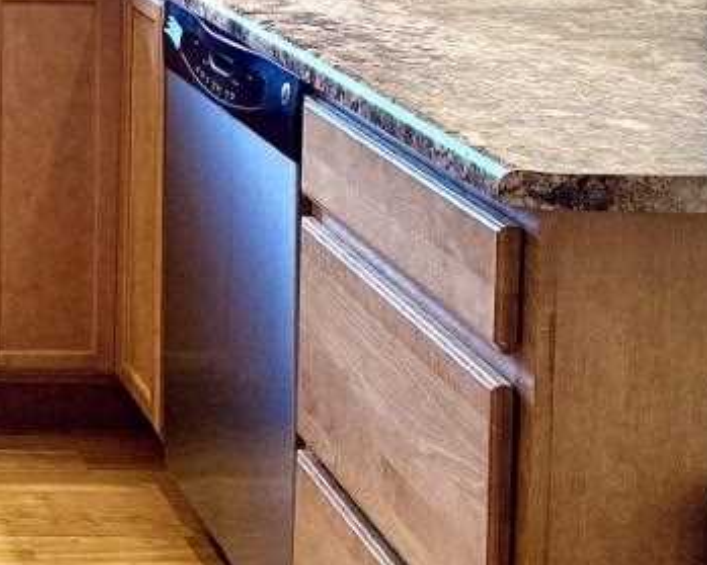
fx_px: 1799
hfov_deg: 20.0
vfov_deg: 16.5
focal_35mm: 86
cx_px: -269
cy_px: -241
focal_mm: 6.76
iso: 200
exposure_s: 1/165
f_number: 1.78
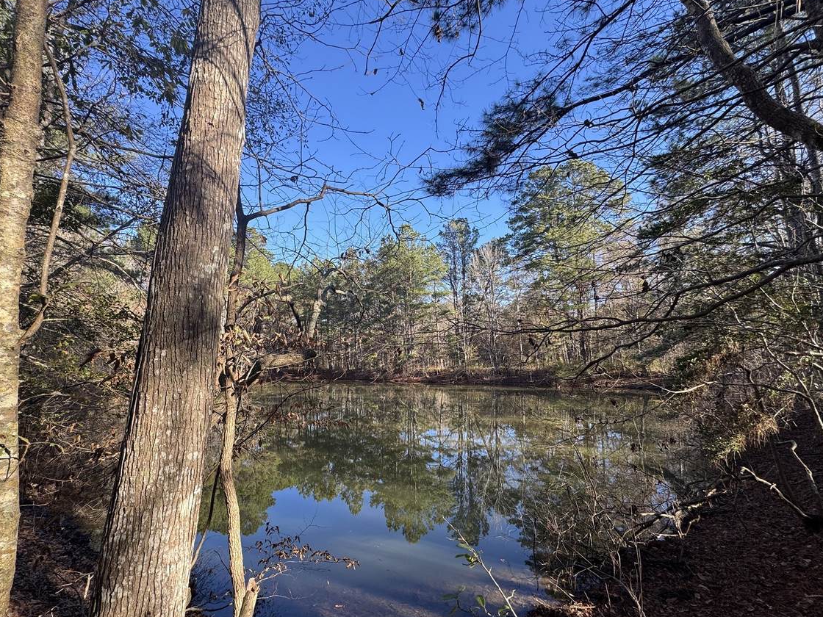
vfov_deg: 77.9
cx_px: 385
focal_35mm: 16
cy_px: 342
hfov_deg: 94.4
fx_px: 380
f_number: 2.2
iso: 40
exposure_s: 1/322
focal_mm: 2.22
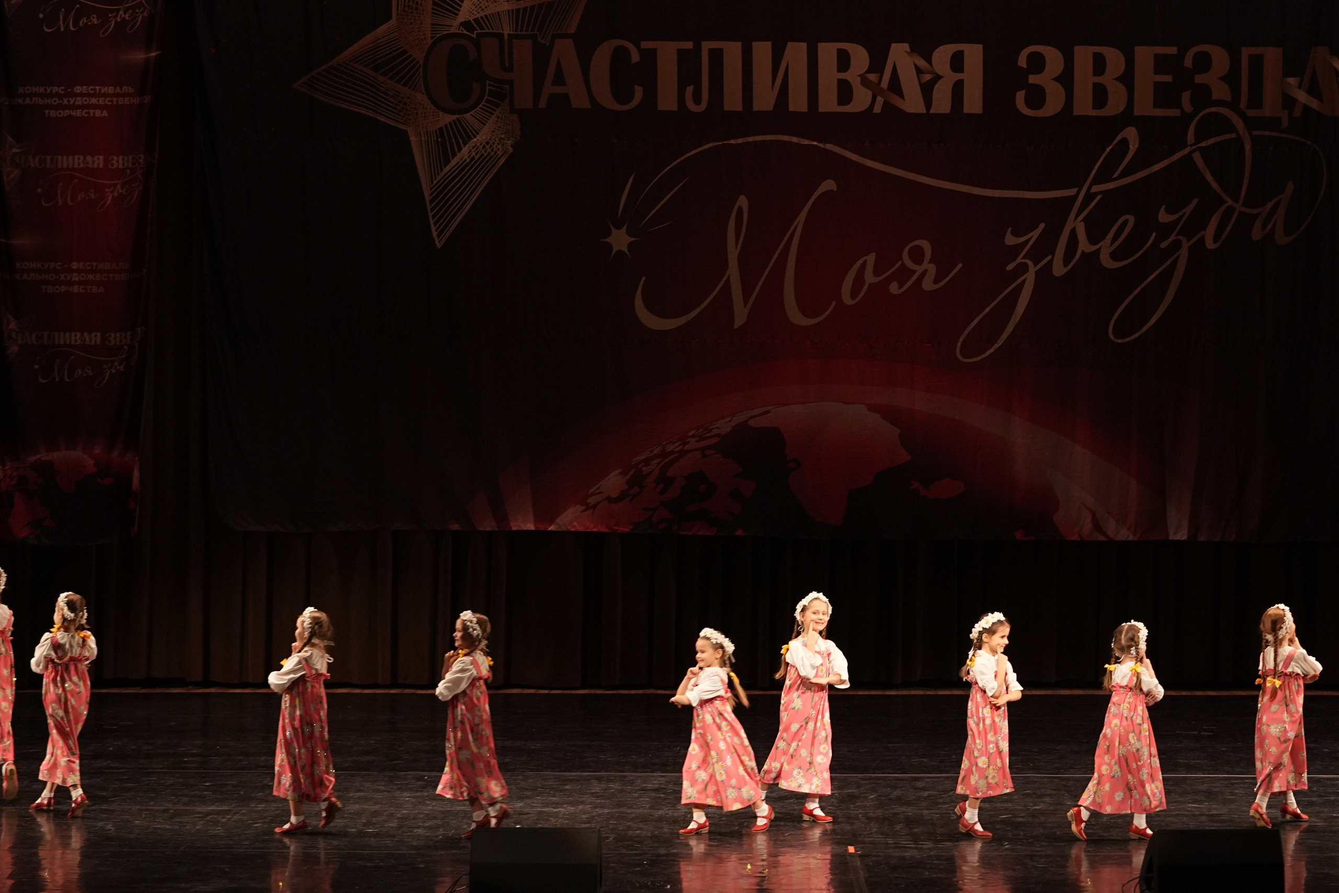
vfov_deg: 13.0
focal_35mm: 105
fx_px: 3905
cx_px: 670
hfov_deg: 19.5
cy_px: 446
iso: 1600
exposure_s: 1/400
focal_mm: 70
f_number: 2.8
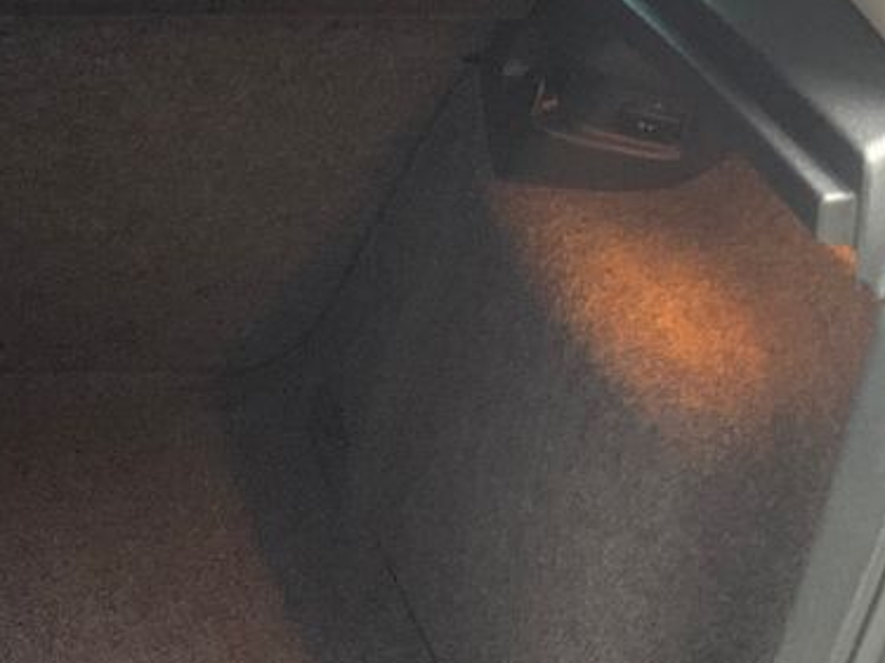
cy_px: 359
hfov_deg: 24.2
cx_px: -245
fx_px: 1815
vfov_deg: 20.7
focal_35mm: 71
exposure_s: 1/30
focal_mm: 4.25
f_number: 1.8
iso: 500
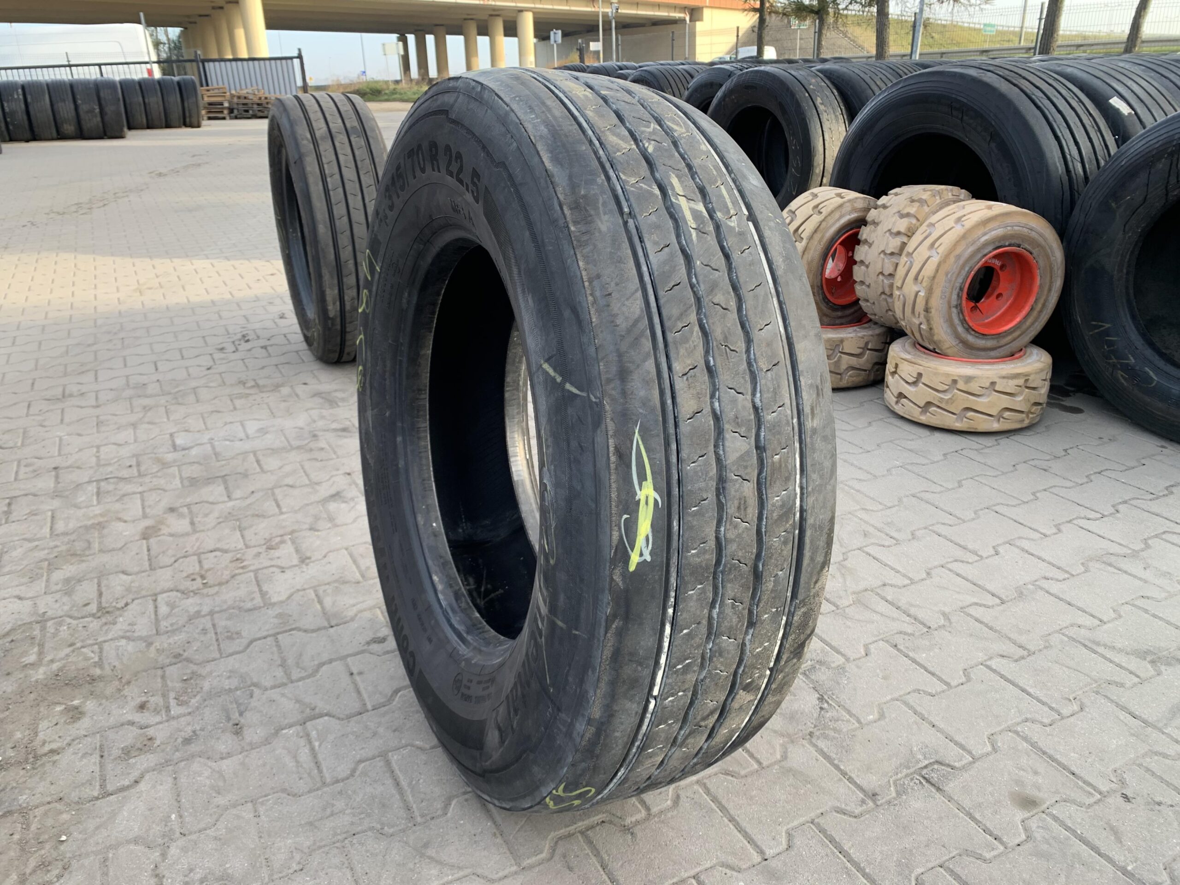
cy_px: 442
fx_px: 886
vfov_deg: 53.1
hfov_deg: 67.3
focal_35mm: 26
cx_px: 590
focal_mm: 4.25
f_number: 1.8
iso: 25
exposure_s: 1/144
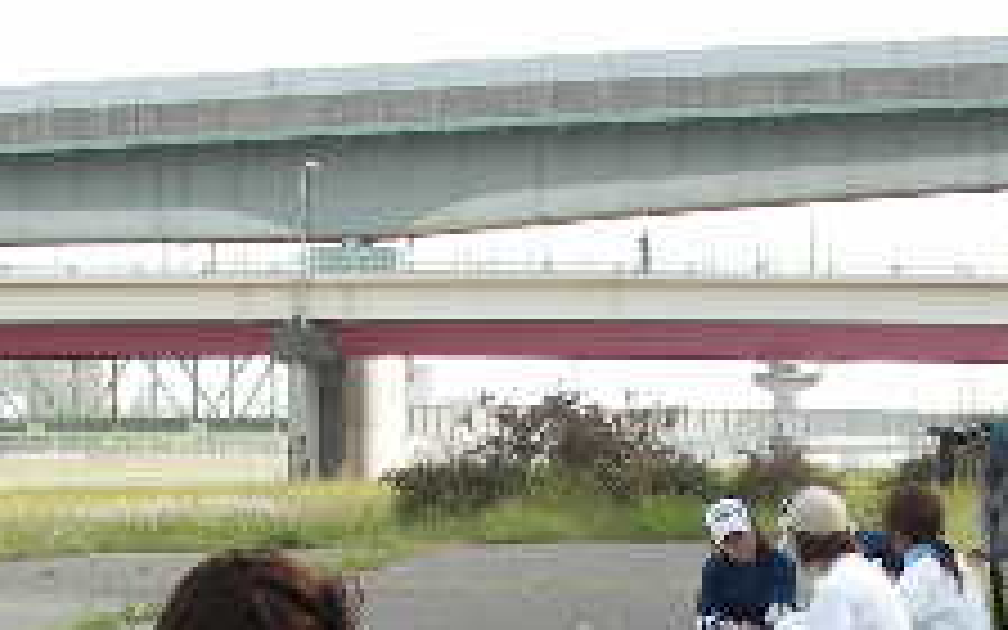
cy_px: 927
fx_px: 3159
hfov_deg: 18.1
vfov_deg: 11.0
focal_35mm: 115
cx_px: 414
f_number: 3.5
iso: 50
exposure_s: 1/96.8
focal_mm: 6.3
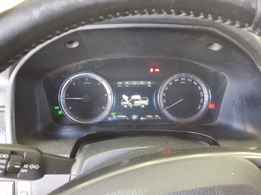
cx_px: 130
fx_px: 211
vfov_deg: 49.7
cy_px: 98
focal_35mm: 28
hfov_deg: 63.4
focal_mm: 2.91
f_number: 1.9
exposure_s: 1/24
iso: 264
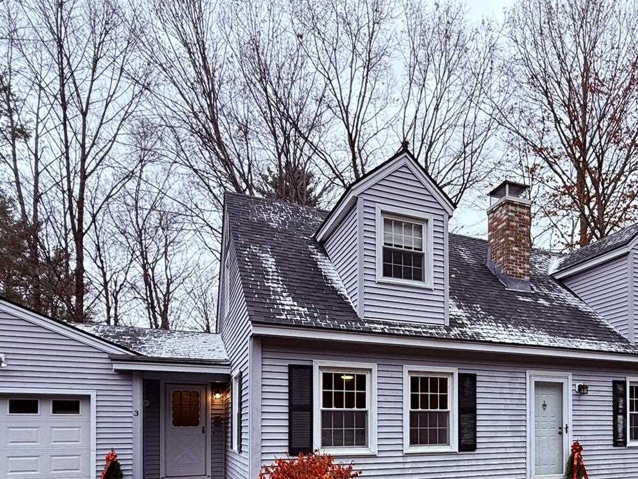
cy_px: 425
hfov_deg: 59.5
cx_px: 450
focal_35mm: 29
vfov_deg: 44.2
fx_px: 535
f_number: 2.2
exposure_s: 1/120
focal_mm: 2.22
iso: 64
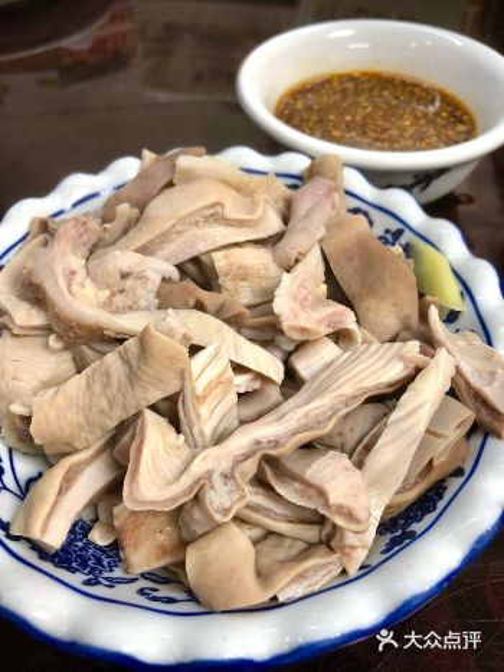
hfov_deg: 49.7
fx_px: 544
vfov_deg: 63.5
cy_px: 336
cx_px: 252
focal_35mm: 28
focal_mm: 4
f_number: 1.8
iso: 25
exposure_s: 1/33
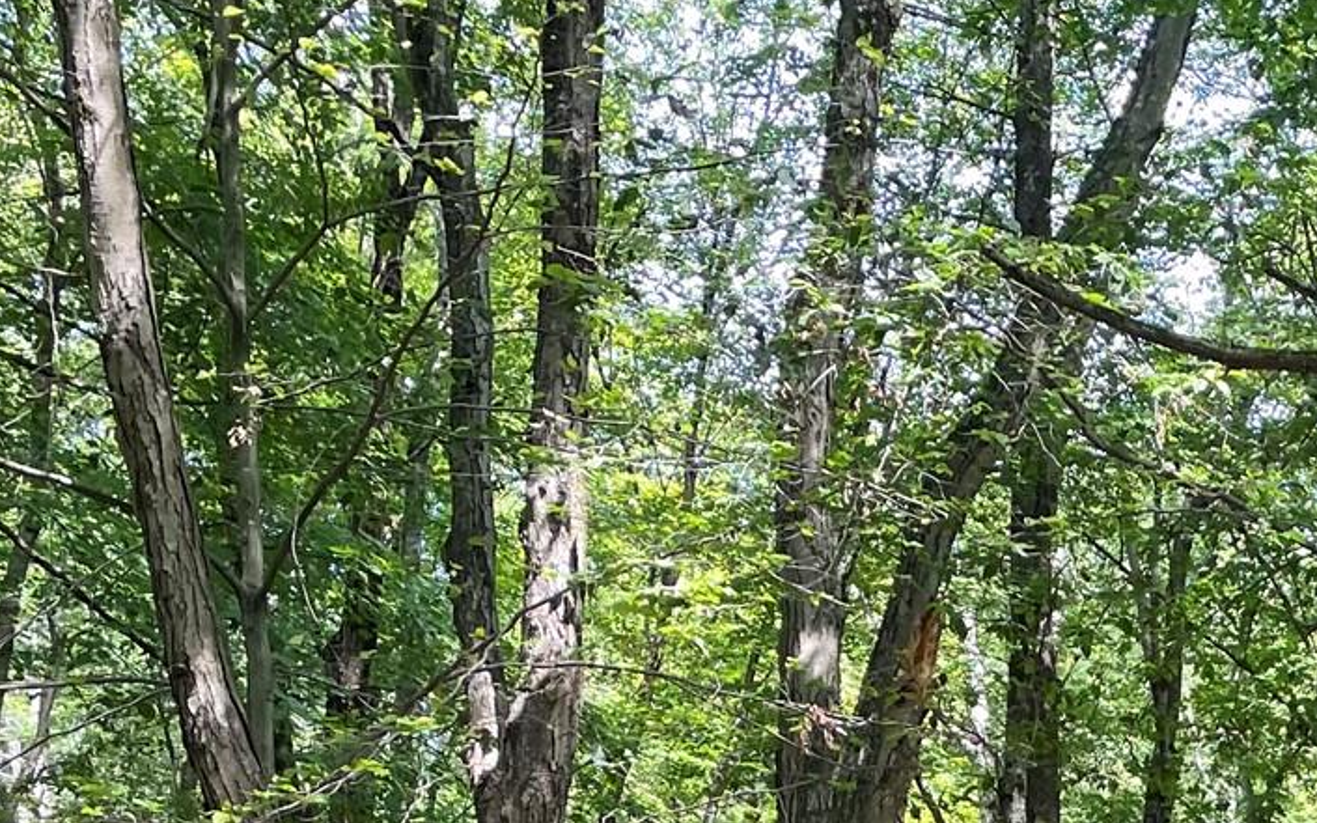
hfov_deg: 25.0
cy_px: 1362
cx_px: 1216
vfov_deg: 14.7
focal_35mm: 80
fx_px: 2871
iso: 64
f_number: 1.6
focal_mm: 4.2
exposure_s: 1/121
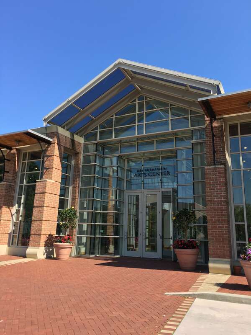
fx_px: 280
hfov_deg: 48.2
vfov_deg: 61.7
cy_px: 168
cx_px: 126
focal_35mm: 29
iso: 25
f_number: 2.2
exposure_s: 1/663
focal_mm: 4.15
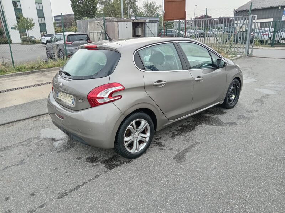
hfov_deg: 69.4
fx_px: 206
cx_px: 142
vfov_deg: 54.9
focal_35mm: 25
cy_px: 106
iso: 102
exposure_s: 1/166
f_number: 1.8
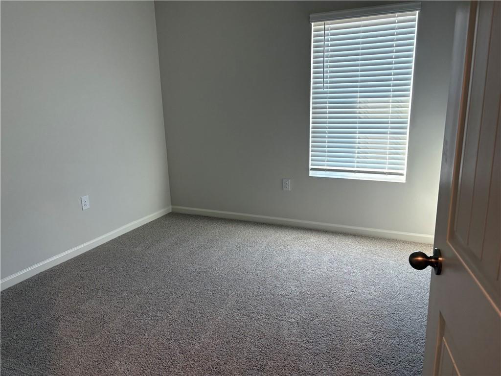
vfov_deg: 53.1
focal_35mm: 26
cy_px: 188
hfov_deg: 67.3
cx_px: 250
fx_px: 376
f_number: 1.6
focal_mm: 5.96
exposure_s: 1/120
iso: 125
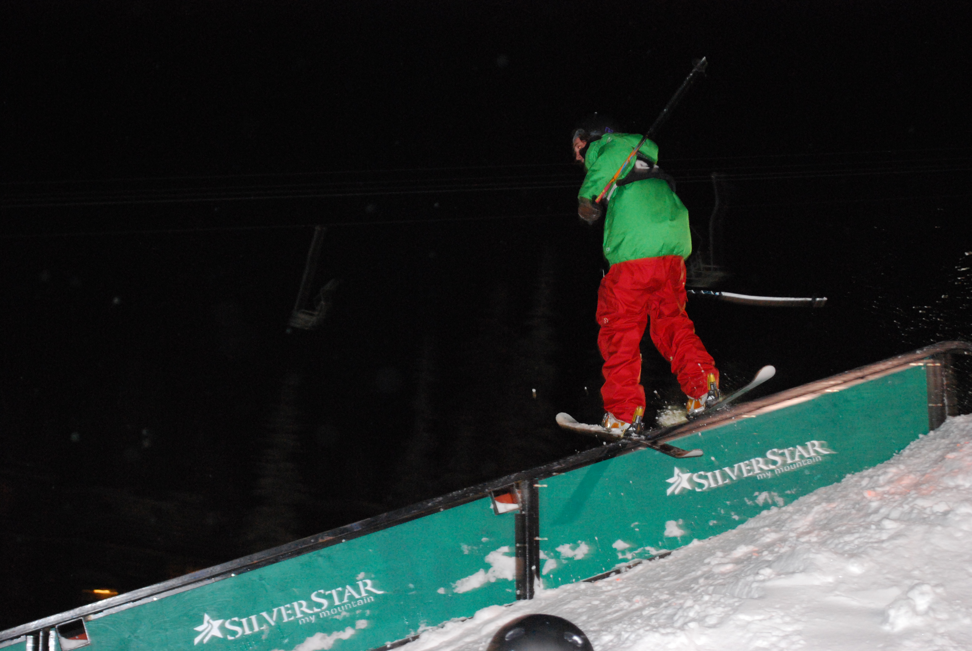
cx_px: 486
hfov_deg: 33.4
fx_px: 1622
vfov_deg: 22.7
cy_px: 326
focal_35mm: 60
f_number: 5.6
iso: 1600
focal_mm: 40
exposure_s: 1/60
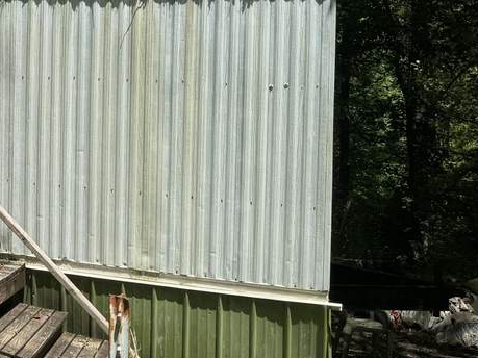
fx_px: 925
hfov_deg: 24.6
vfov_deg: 21.5
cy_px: 49
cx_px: -169
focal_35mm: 67
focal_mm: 6.76
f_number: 1.78
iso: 80
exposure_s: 1/3096
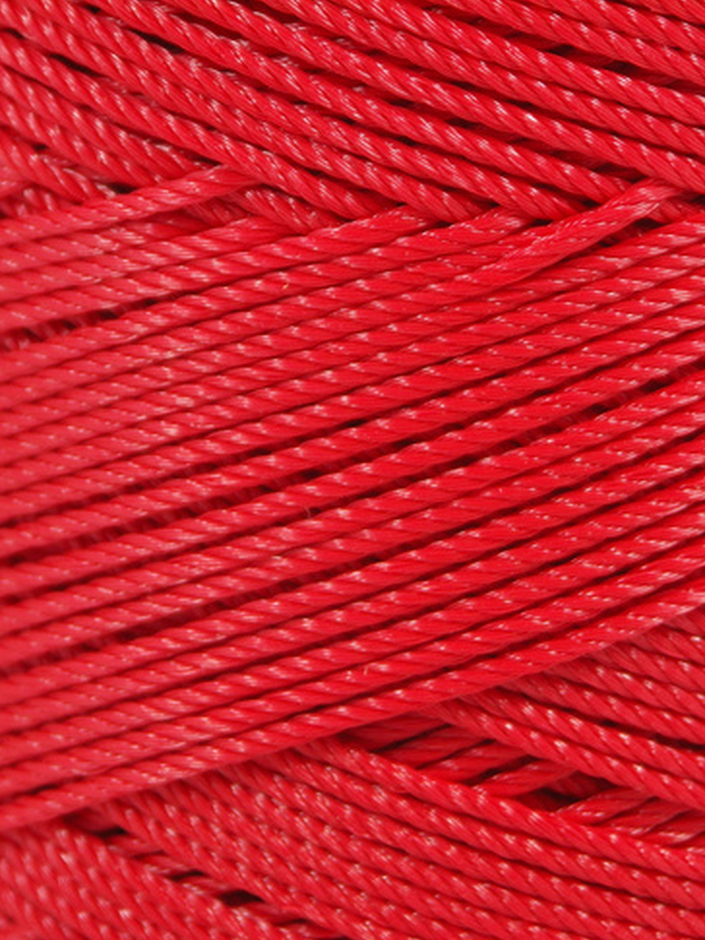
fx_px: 7274
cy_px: 471
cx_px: 471
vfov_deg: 7.4
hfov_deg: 5.5
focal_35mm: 268
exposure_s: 1/80
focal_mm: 50.8
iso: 125
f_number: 3.5
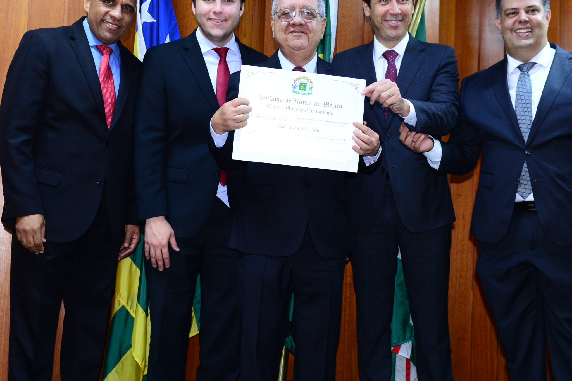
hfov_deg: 41.9
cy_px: 207
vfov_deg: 28.7
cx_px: 295
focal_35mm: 47
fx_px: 747
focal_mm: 32
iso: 1600
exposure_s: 1/60
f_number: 3.5
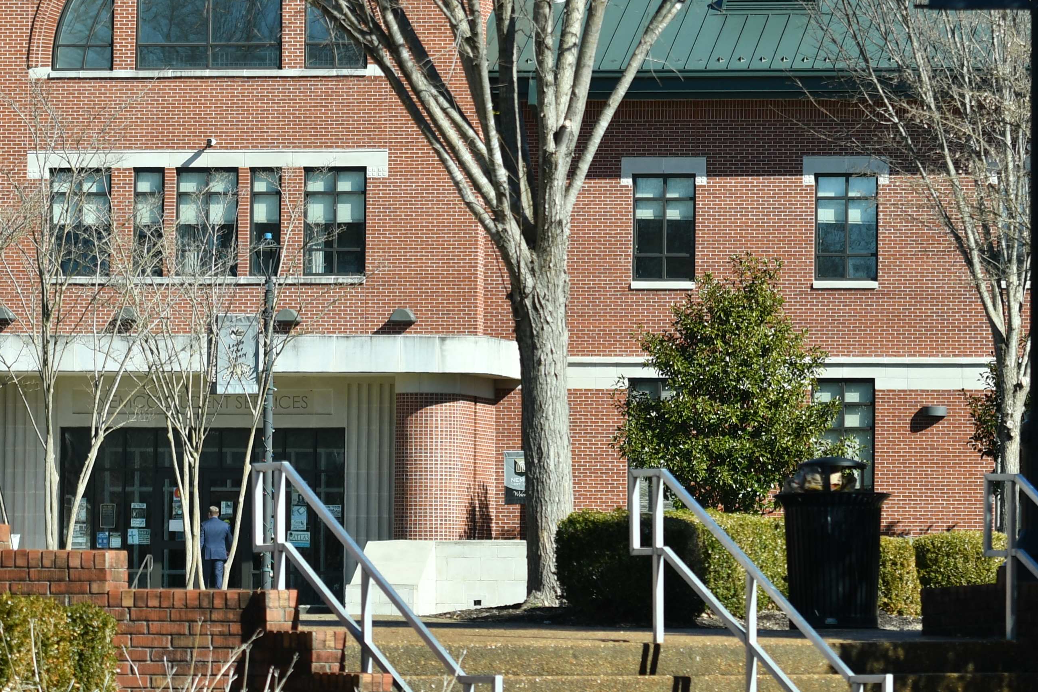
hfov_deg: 8.3
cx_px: 695
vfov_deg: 5.5
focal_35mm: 248
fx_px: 7151
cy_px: 143
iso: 100
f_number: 4
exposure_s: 1/1250
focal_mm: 75
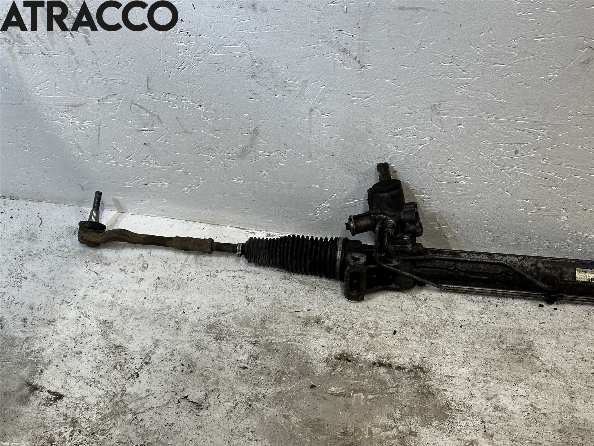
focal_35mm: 48
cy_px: 223
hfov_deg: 39.7
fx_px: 824
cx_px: 297
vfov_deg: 30.3
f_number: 1.78
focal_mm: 6.86
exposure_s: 1/50
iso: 80
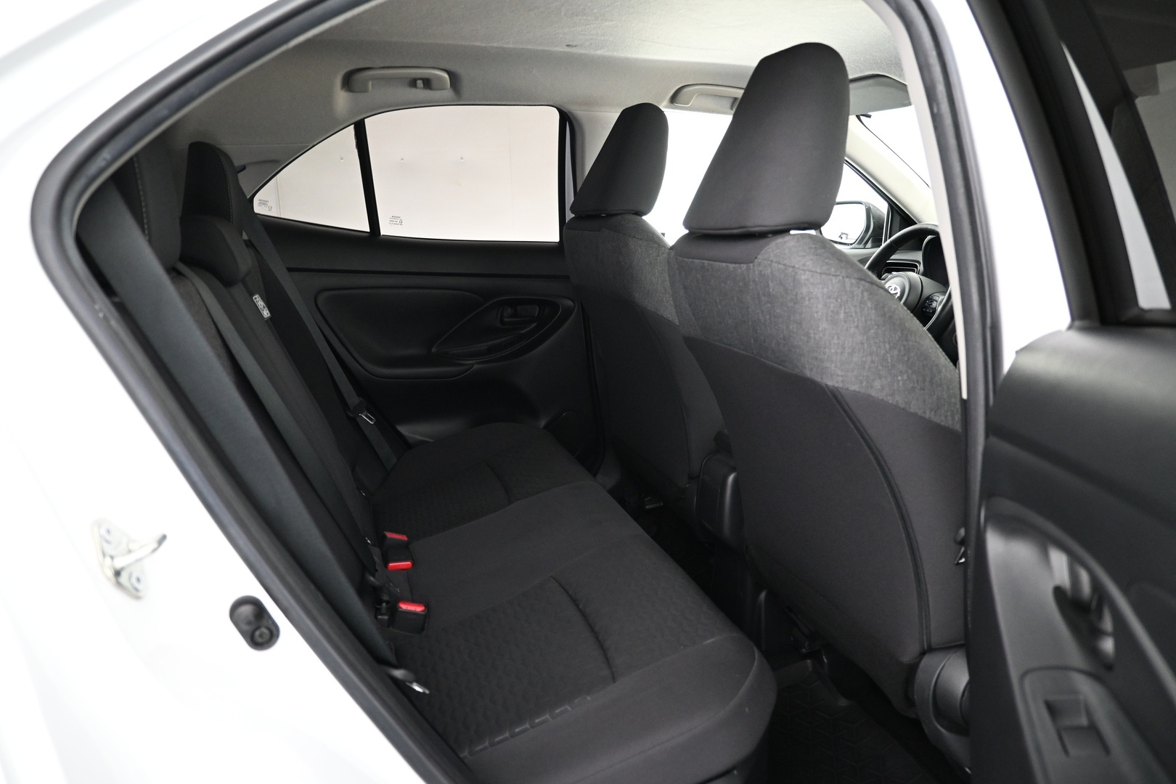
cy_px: 392
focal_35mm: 24
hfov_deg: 73.7
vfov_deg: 53.1
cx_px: 588
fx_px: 784
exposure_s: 1/10
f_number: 3.5
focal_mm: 16
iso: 1600
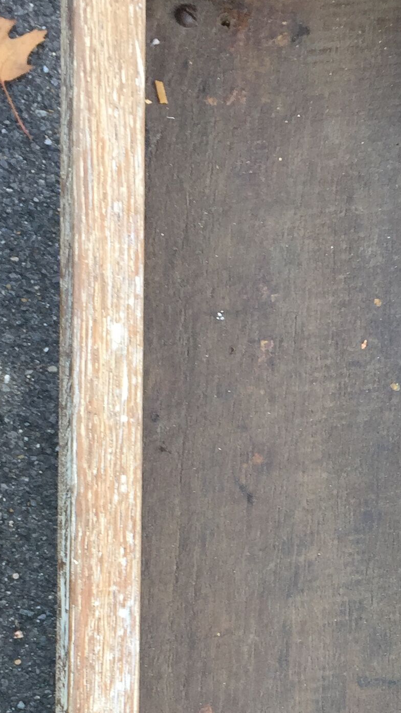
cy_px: 624
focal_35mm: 74
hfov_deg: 16.1
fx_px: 1399
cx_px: 360
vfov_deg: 27.7
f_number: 2.2
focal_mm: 4.15
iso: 40
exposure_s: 1/100
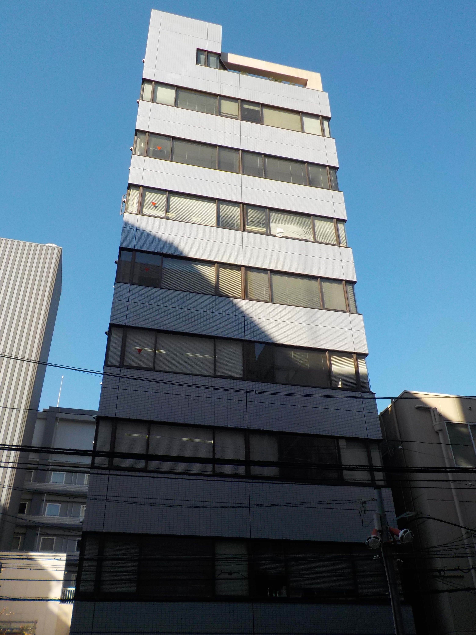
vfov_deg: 60.0
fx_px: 550
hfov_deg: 46.8
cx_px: 238
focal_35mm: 30
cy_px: 318
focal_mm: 4.1
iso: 125
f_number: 3.3
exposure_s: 1/800
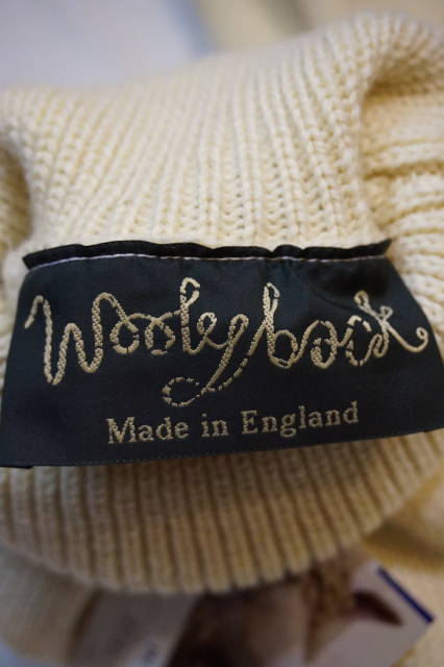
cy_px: 334
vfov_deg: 40.0
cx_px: 222
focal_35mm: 50
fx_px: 917
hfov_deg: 27.2
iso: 3200
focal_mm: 33
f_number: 5
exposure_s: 1/50
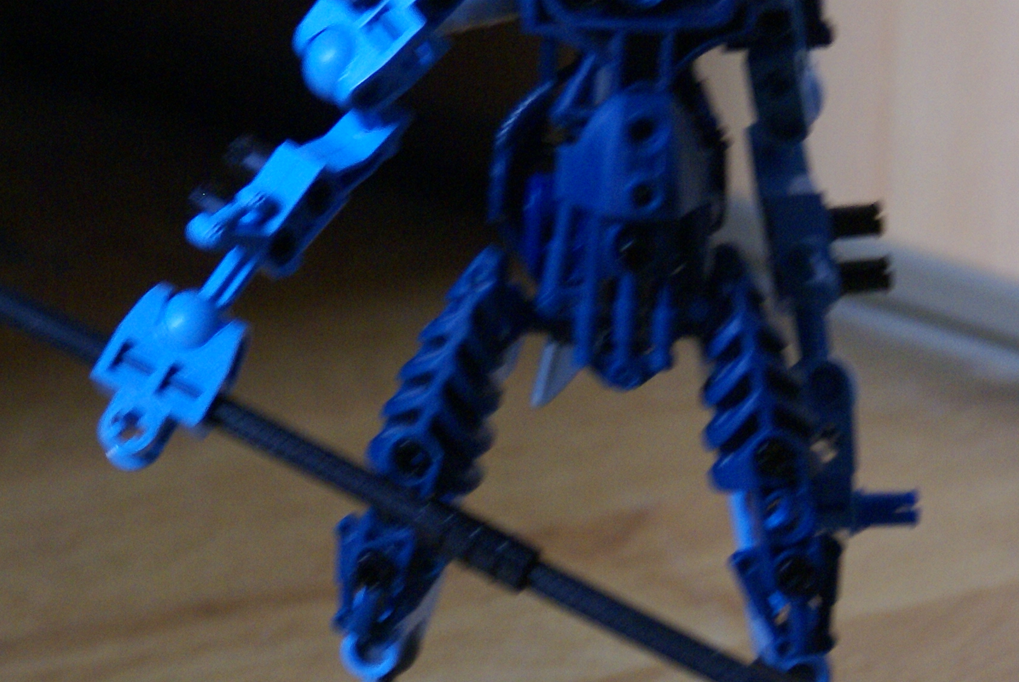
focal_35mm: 241
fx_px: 6829
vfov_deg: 5.7
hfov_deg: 8.5
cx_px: 636
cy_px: 246
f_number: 5.6
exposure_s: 1/20
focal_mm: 70
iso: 400
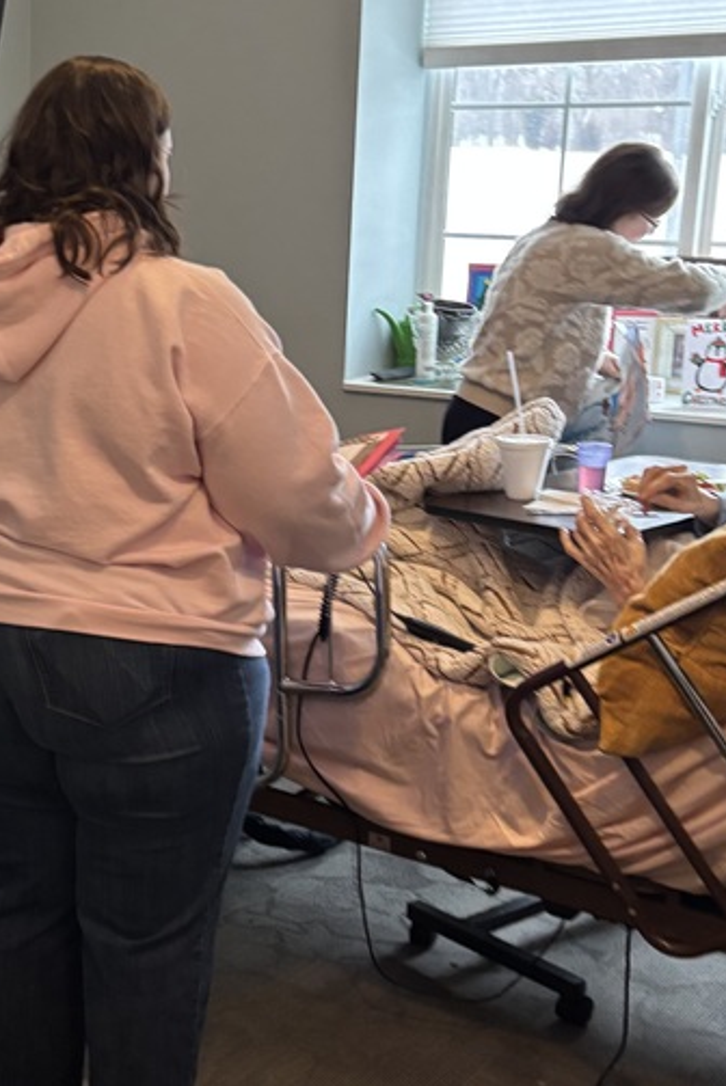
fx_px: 1661
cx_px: -35
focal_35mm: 55
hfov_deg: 23.4
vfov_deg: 36.2
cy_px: 501
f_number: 1.6
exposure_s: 1/60
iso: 250
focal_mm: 5.96
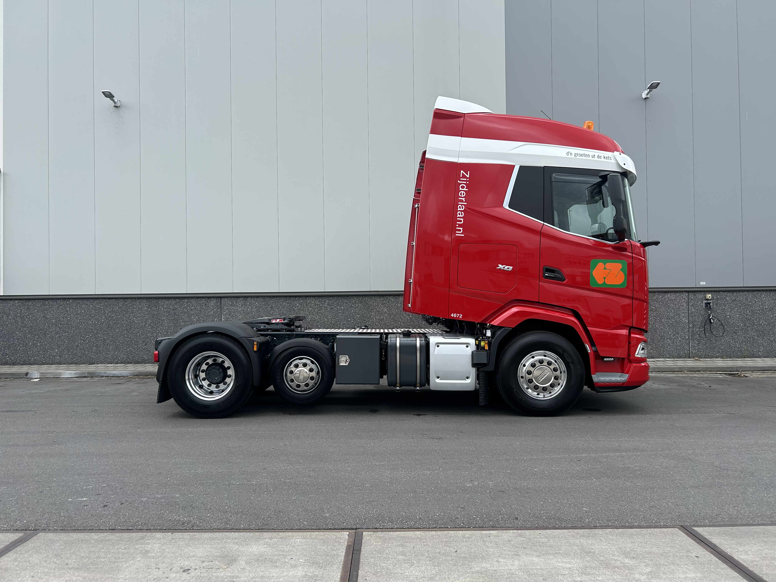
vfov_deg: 53.1
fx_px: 583
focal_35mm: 26
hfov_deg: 67.3
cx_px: 388
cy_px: 291
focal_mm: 5.7
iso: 50
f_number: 1.5
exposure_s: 1/1311
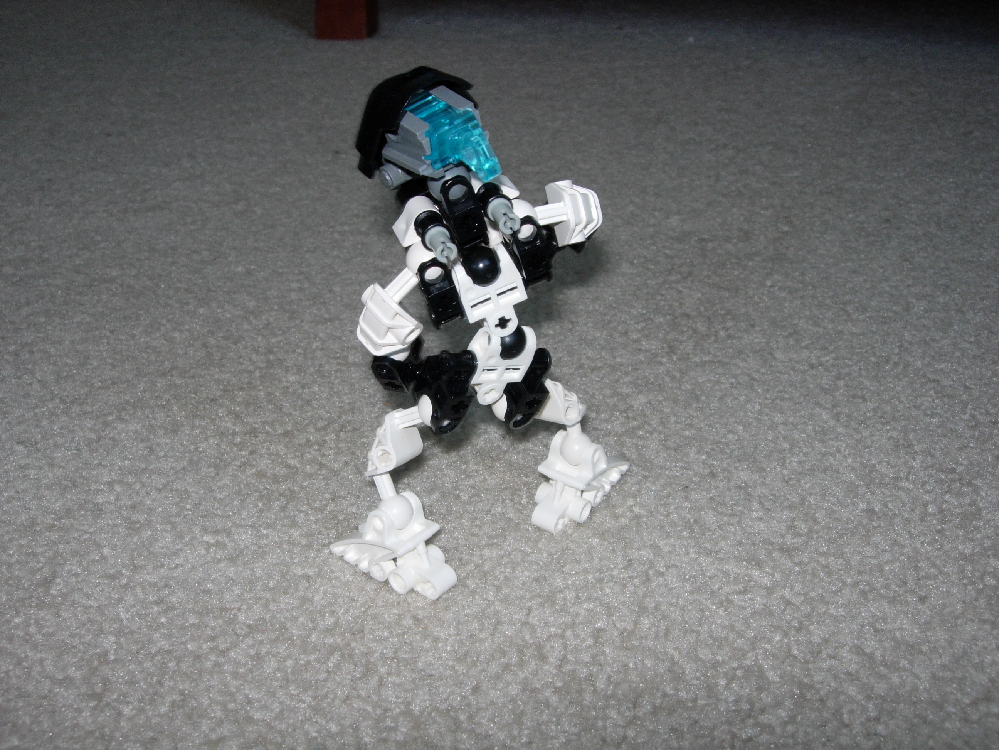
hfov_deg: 49.0
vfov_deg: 37.7
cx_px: 500
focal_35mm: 38
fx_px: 1097
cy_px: 375
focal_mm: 7.8
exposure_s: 1/32
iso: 79
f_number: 4.8
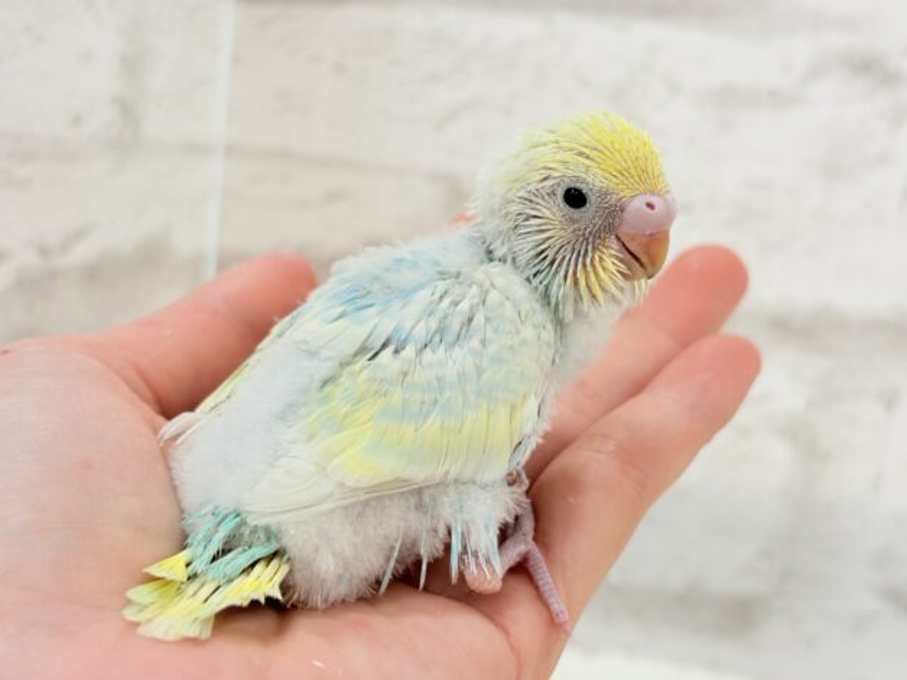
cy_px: 344
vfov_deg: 27.5
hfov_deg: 36.2
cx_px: 456
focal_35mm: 53
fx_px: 1389
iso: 50
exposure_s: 1/50
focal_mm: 5.96
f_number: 1.6
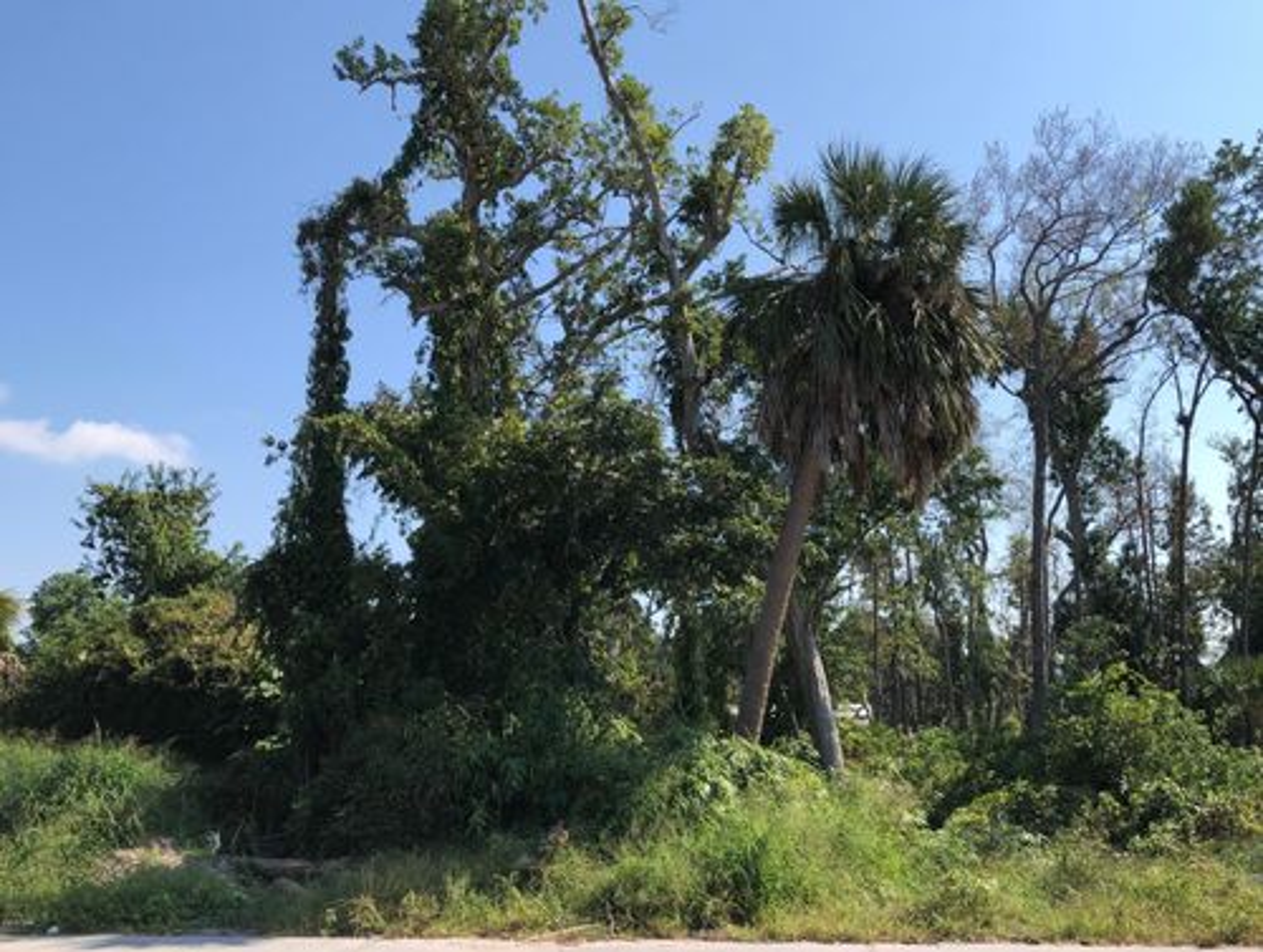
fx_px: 1024
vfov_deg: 49.9
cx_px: 632
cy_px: 476
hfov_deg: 63.3
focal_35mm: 28
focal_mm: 3.99
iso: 20
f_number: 1.8
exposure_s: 1/1263
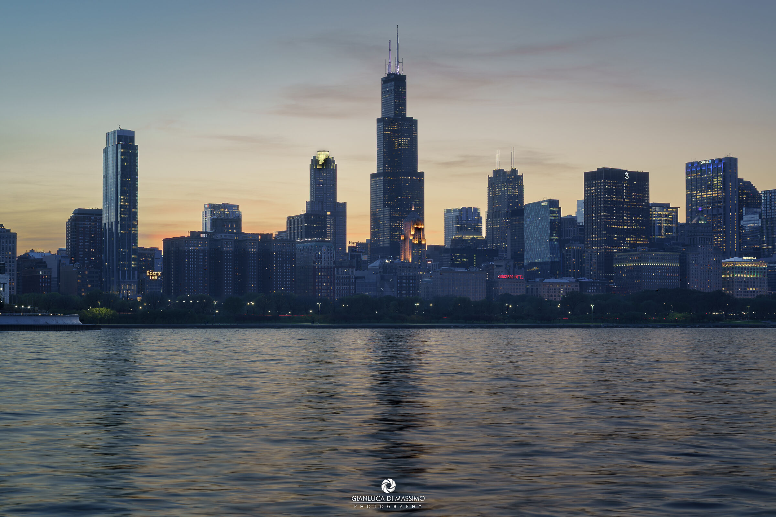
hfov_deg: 29.6
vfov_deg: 20.0
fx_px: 1466
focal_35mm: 68
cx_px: 388
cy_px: 258
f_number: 11
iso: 100
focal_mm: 68
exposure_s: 1.6
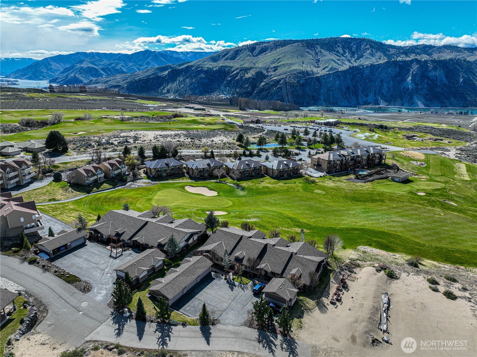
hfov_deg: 71.6
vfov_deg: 56.8
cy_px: 178
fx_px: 331
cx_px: 238
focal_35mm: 24
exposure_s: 1/2500
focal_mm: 12.29
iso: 200
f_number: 2.8
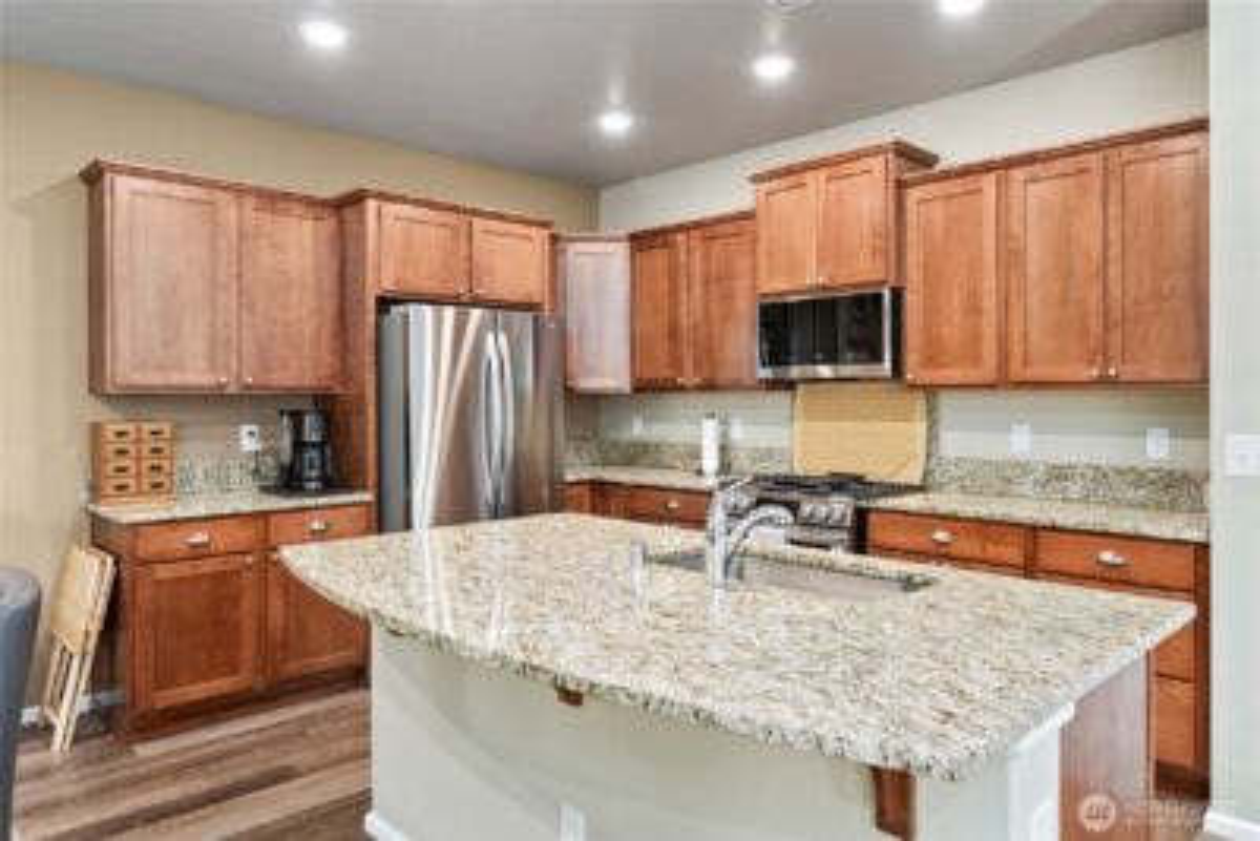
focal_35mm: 23
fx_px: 805
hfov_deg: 76.1
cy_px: 420
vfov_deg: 55.1
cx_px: 630
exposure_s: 1/2
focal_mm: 23
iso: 1000
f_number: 7.1
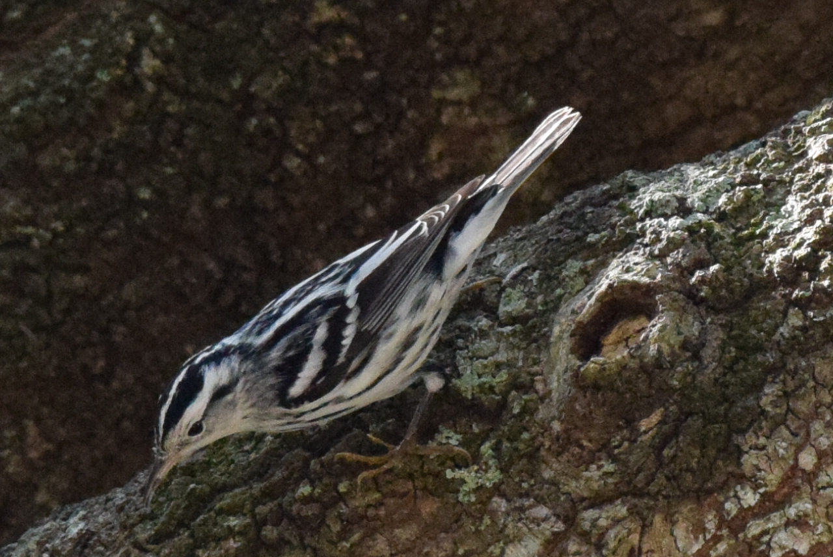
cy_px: 278
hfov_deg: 7.4
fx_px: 6427
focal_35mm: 278
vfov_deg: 5.0
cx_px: 416
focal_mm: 185
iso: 1600
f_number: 8
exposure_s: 1/800
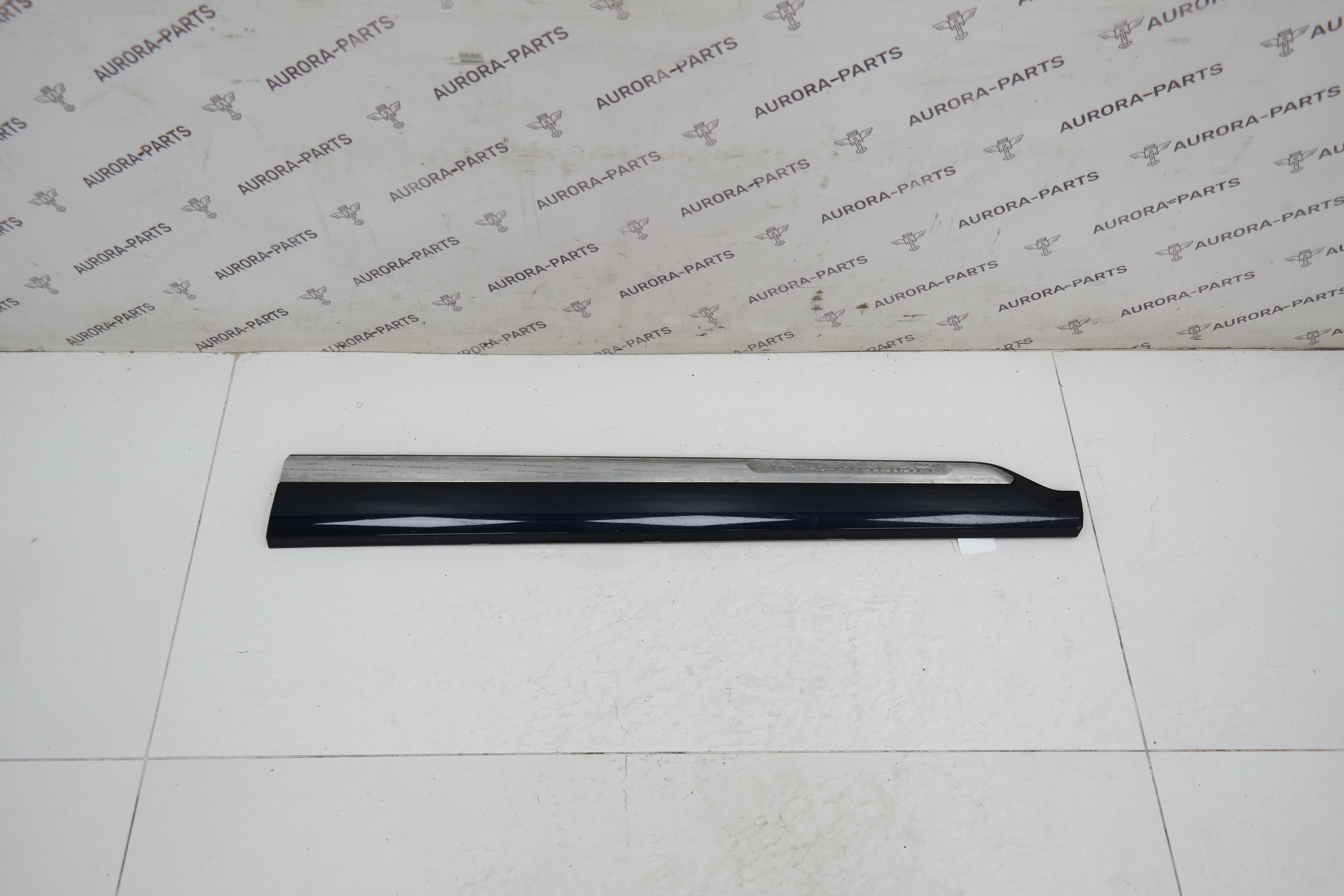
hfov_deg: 63.7
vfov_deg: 45.0
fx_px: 1083
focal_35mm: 29
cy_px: 448
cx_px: 672
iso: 100
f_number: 3.5
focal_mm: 19
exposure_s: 1/80
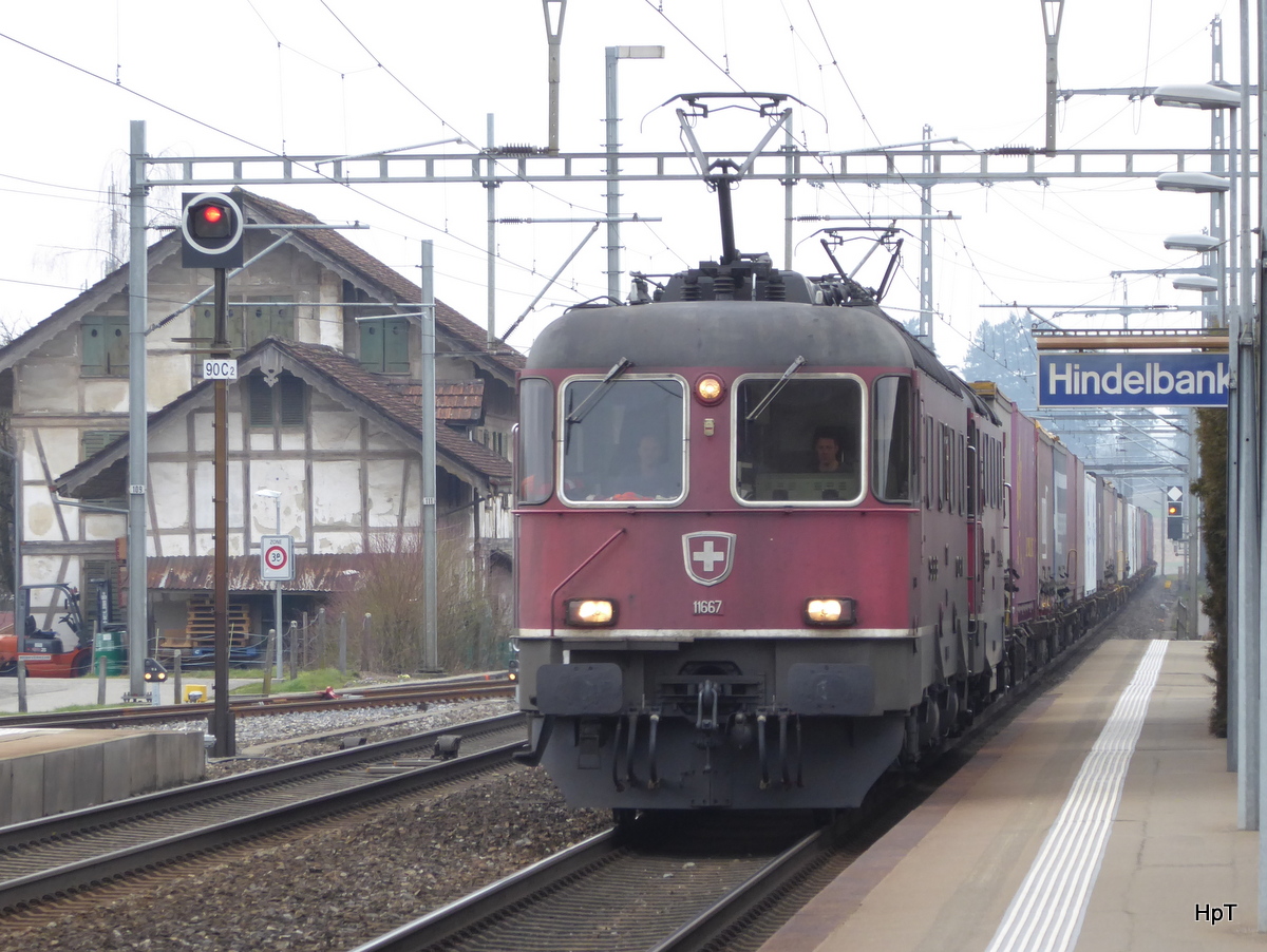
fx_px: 8718
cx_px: 634
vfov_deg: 6.3
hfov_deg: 8.3
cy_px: 476
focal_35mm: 238
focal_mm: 38.4
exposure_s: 1/80
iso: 160
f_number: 5.6
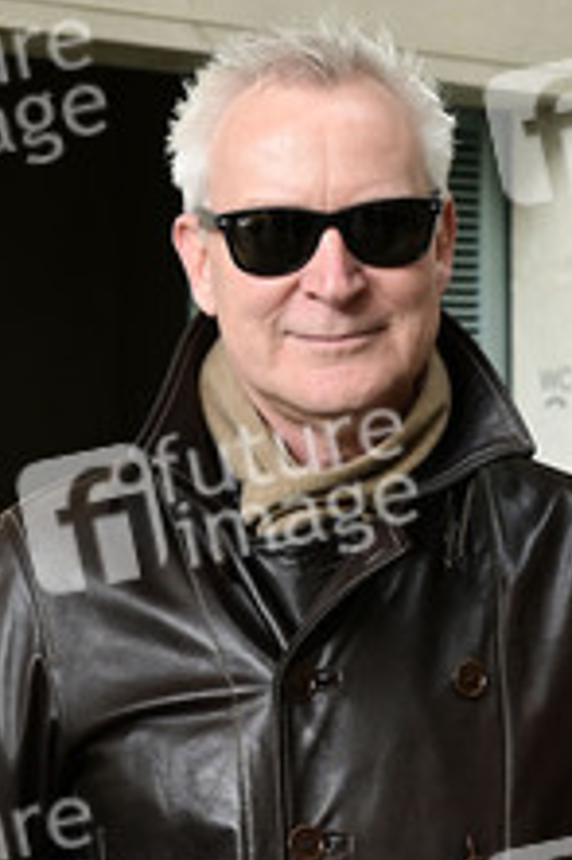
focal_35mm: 78
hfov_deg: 17.5
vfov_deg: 25.5
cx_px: 331
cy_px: 697
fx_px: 1862
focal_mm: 43
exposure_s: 1/250
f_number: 8
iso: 2000
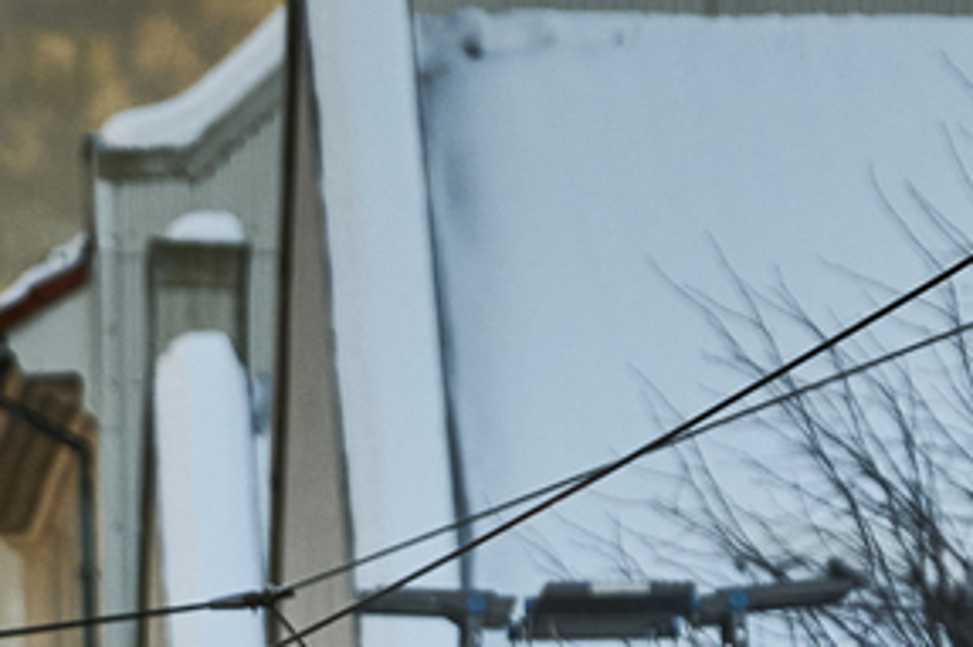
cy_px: 2063
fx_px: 28902
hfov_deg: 1.9
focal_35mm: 1070
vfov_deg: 1.3
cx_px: 963
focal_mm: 160
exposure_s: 1/1250
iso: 400
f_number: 4.5
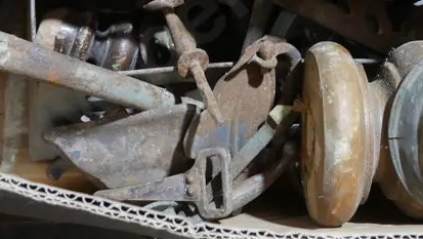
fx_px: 909
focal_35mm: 81
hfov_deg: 25.5
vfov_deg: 14.1
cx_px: 364
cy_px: -104
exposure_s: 1/60
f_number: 3.6
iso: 640
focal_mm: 15
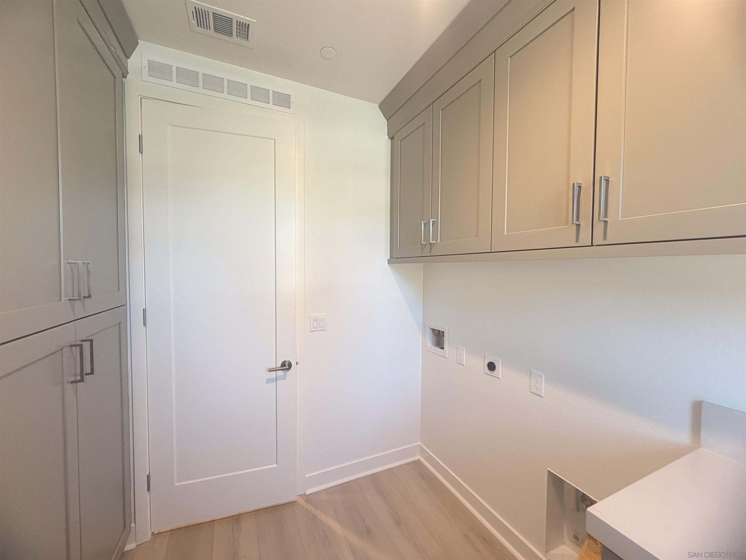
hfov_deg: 102.1
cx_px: 373
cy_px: 280
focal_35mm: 14
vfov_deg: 85.7
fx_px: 302
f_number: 2.2
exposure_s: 1/120
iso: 320
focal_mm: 2.22
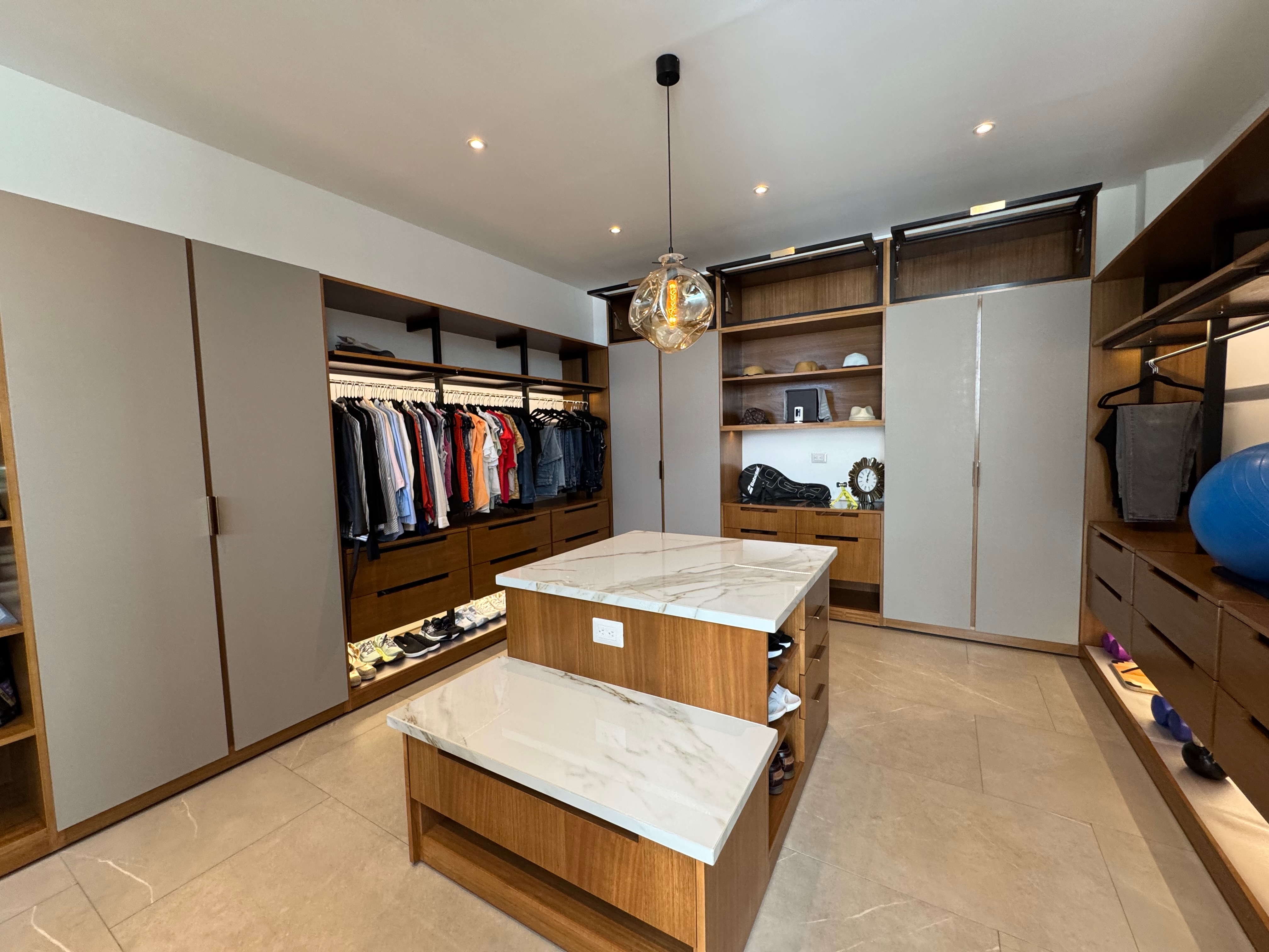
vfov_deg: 85.7
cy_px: 476
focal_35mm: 14
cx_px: 634
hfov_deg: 102.1
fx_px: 513
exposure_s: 1/99
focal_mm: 2.22
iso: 250
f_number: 2.2
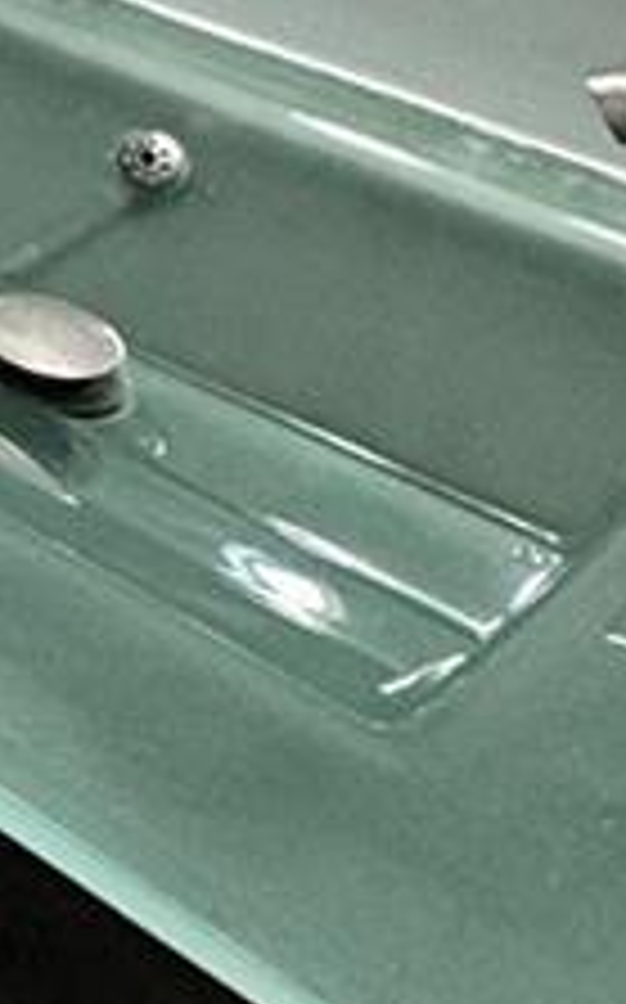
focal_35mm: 80
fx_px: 2188
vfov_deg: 20.2
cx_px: -1293
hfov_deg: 10.7
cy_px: -693
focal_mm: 2.22
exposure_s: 1/120
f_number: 2.2
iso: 100
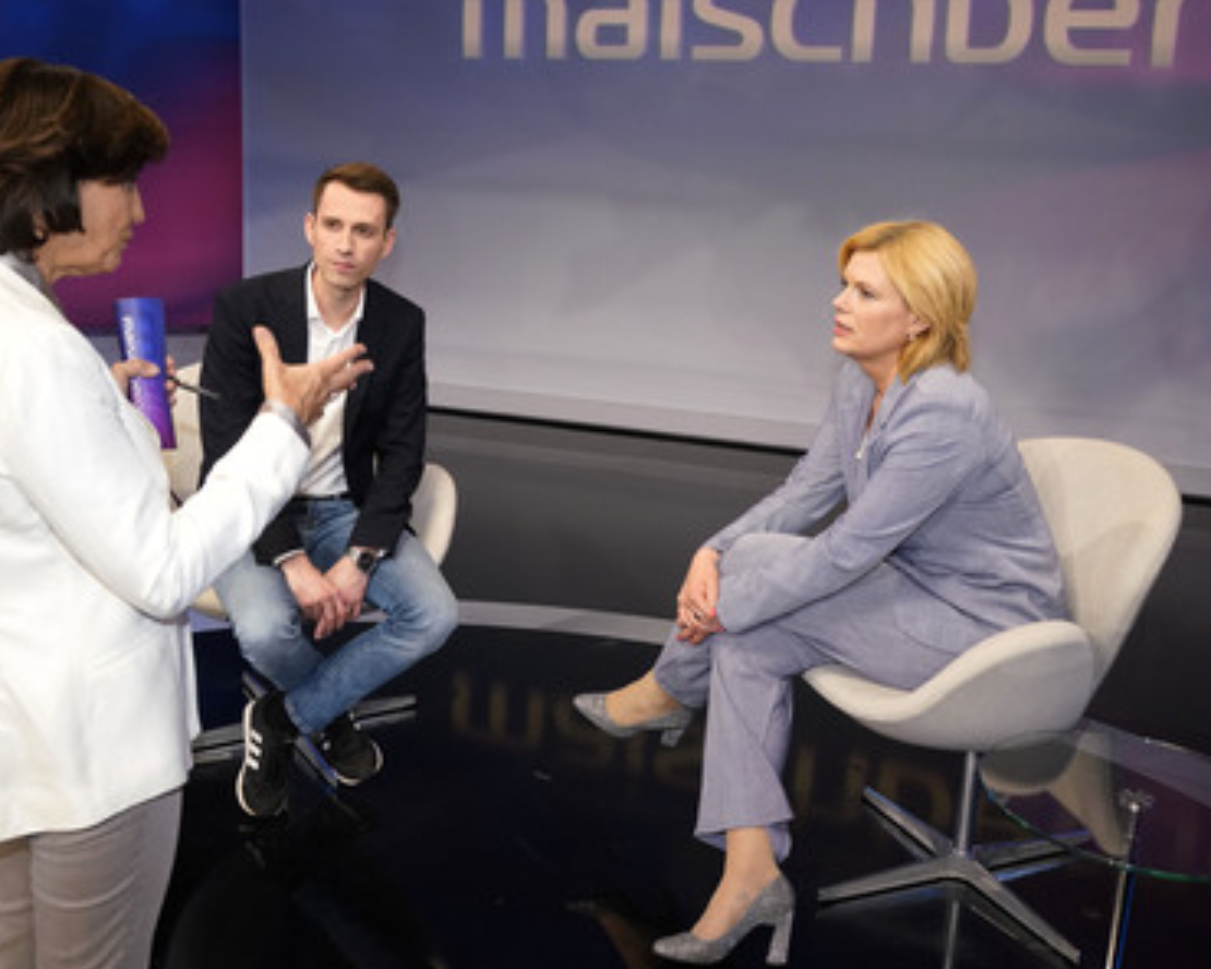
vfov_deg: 45.8
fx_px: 1147
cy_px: 488
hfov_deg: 55.4
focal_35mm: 32
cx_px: 506
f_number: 5
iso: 2000
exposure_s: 1/160
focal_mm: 28
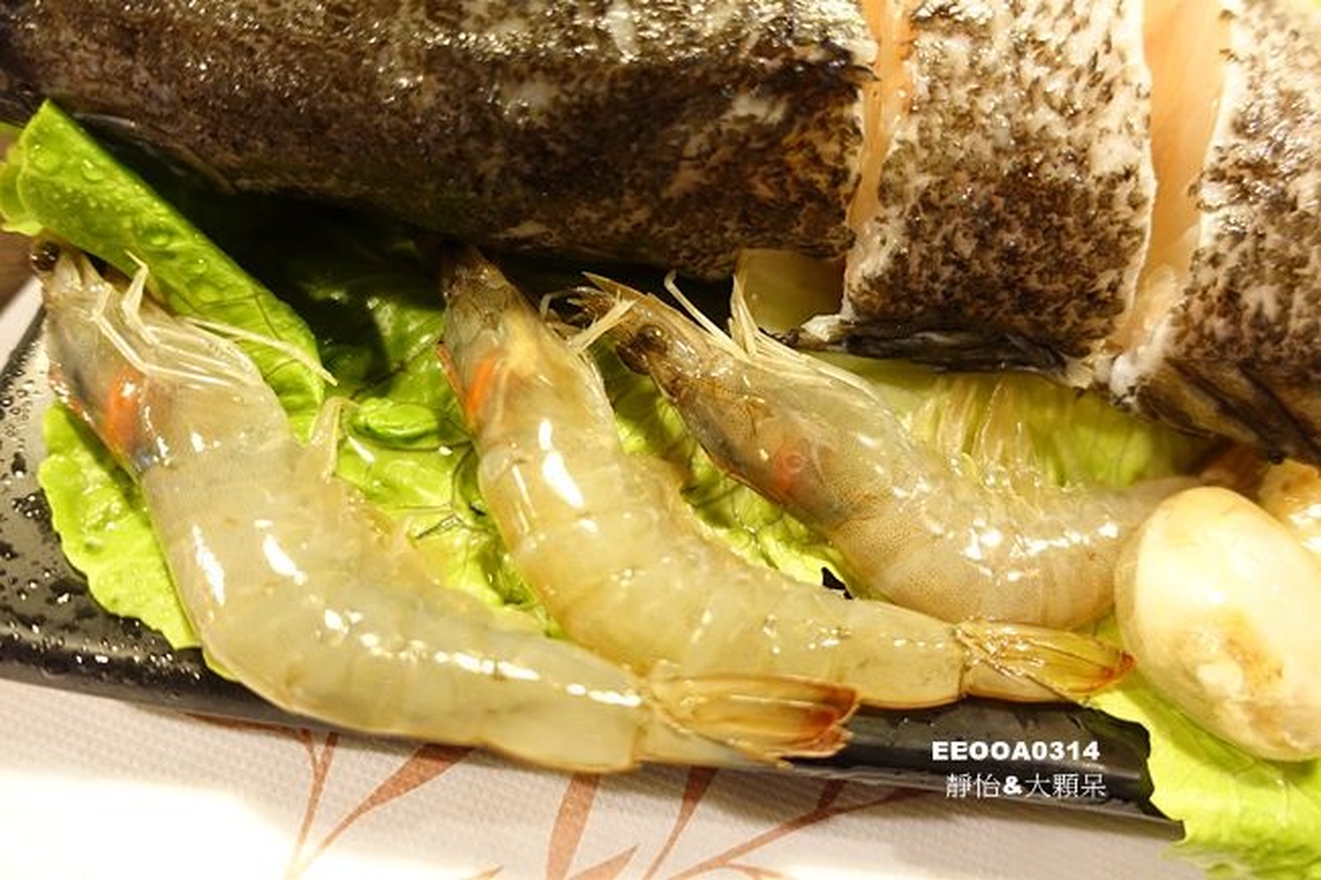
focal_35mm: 24
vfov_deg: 53.1
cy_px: 440
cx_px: 660
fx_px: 880
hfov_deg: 73.8
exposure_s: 1/25
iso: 800
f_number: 1.8
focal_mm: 8.8
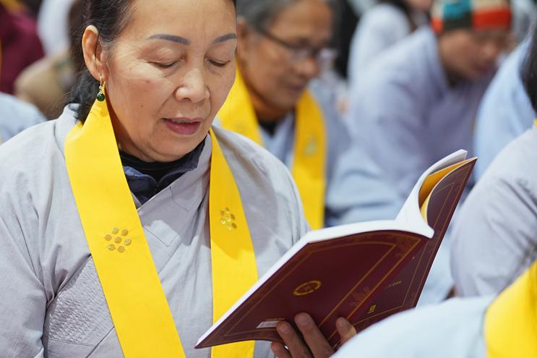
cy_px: 119
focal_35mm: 126
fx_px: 1879
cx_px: 168
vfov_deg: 10.9
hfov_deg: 16.2
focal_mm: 78
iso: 2000
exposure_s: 1/100
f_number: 2.8
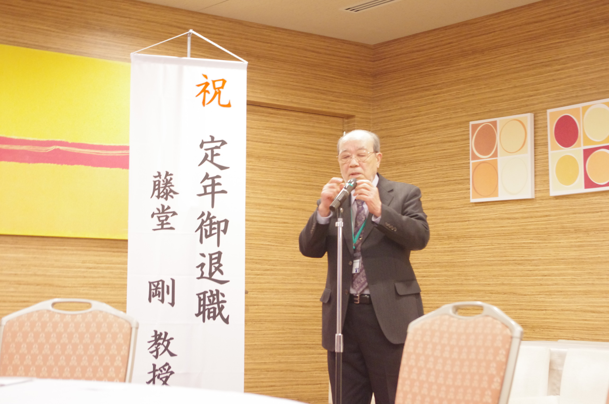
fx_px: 1217
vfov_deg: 18.9
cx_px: 304
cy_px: 202
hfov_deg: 28.1
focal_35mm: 72
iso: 2000
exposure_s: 1/10
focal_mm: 47.5
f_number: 5.6
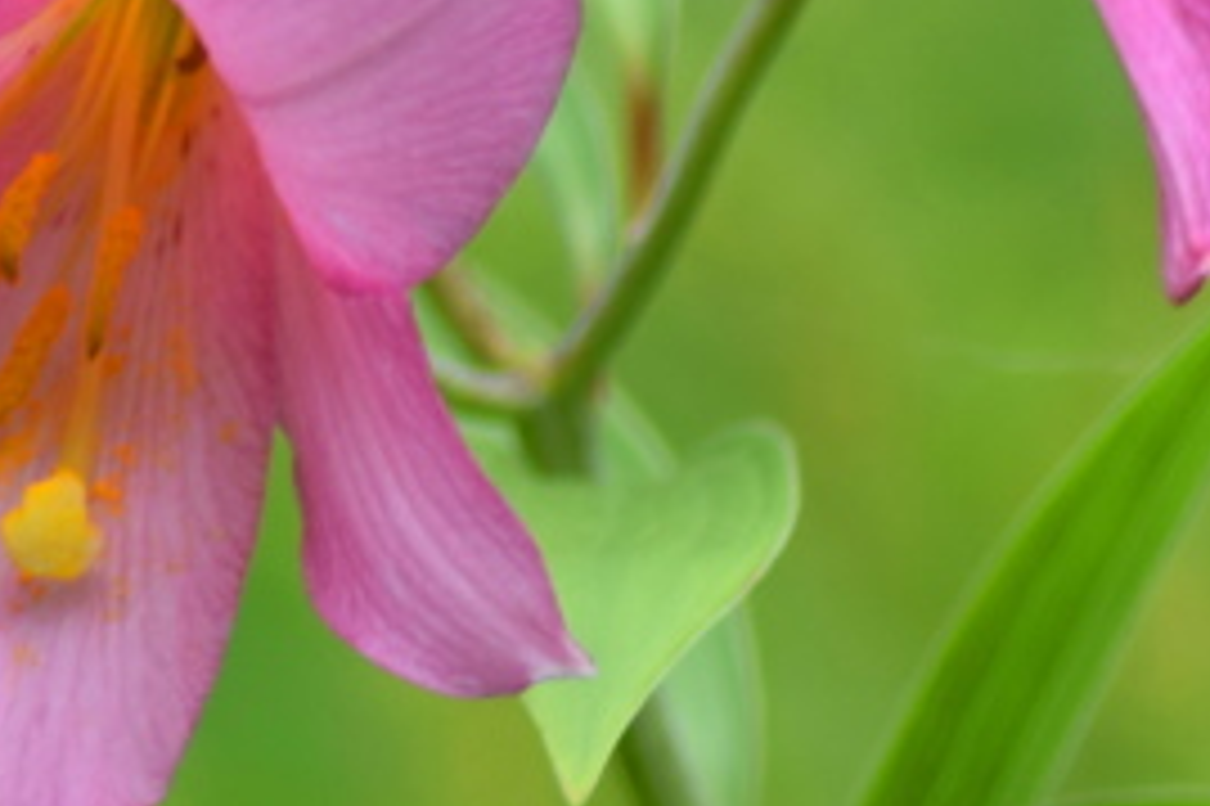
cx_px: 58
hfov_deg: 1.2
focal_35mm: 1712
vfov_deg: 0.8
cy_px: 365
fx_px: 57505
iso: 200
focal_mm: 300
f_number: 8
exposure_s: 1/320
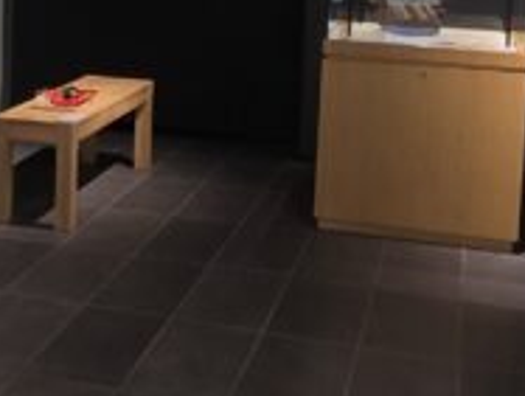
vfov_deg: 20.2
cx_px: 90
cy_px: 14
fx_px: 1079
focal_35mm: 71
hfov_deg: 26.7
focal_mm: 2.2
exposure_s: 1/100
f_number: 2.2
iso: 64
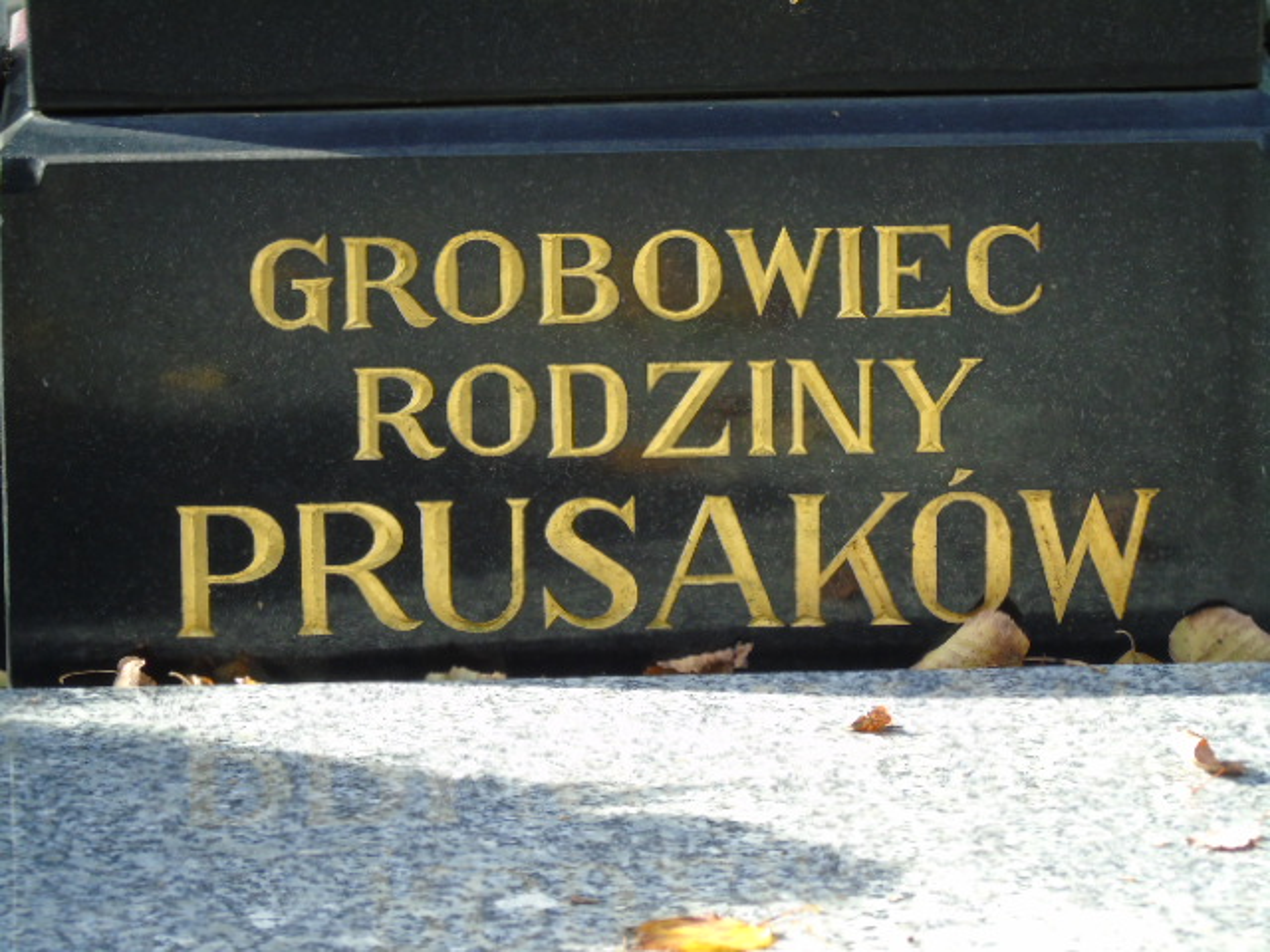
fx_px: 8915
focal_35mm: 243
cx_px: 635
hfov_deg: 8.1
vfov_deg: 6.1
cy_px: 476
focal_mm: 43
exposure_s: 1/125
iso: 250
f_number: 4.8
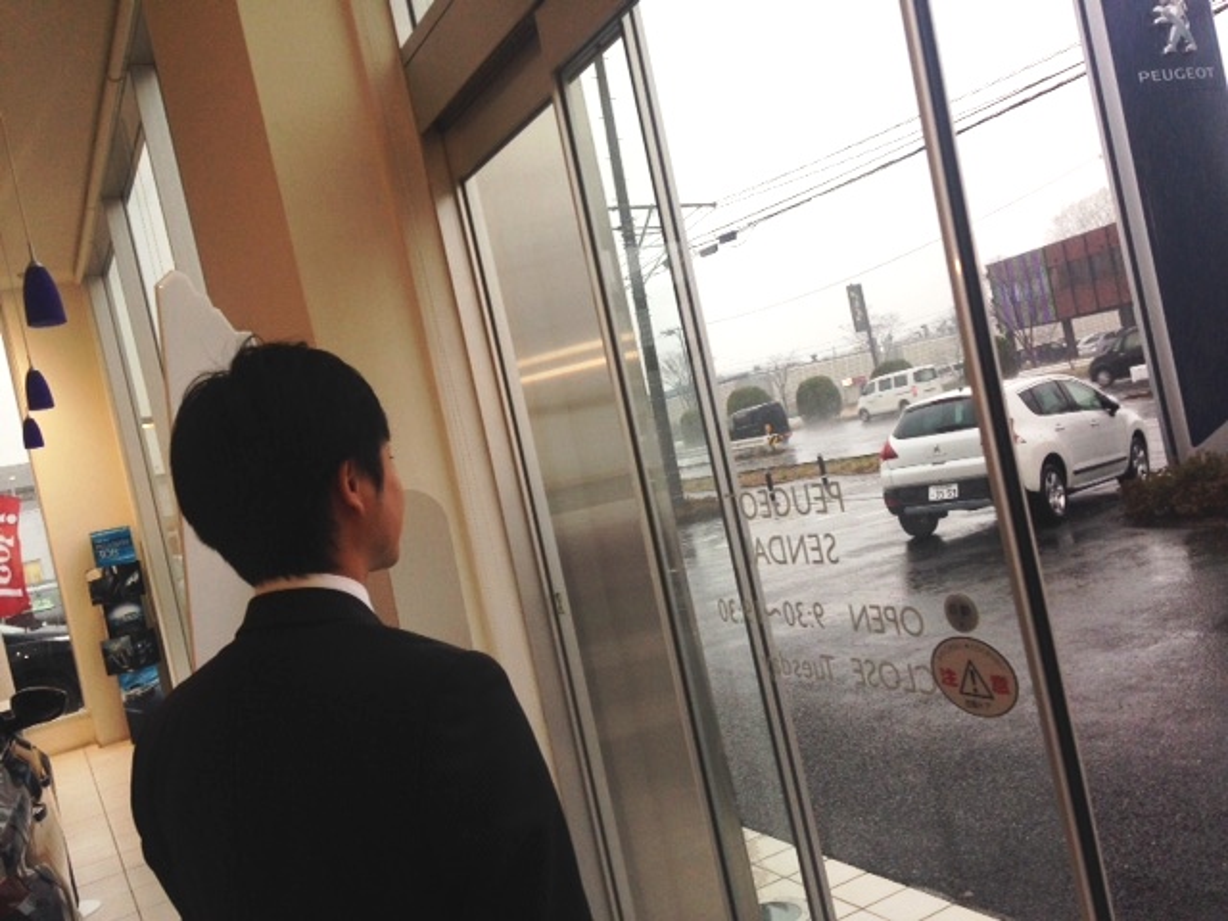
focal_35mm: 33
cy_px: 460
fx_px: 1171
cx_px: 614
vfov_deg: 42.9
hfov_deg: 55.4
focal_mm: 4.12
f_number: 2.4
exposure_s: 1/120
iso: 80
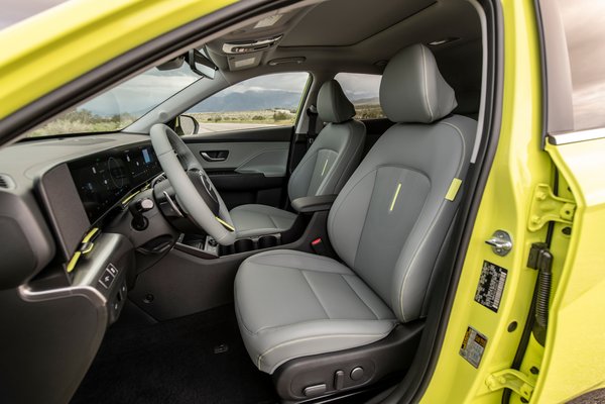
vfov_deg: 70.4
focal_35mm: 17
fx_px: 286
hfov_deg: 93.3
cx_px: 302
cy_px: 202
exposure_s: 1/60
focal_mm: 17
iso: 200
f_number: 5
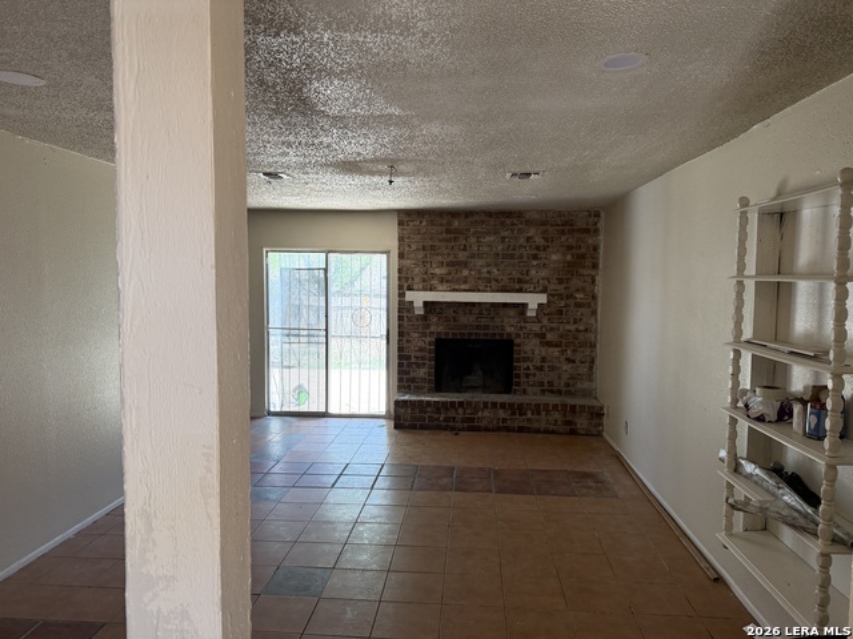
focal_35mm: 24
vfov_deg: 56.8
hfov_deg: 71.6
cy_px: 320
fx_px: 591
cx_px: 426
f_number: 1.78
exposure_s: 1/237
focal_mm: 6.76
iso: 200
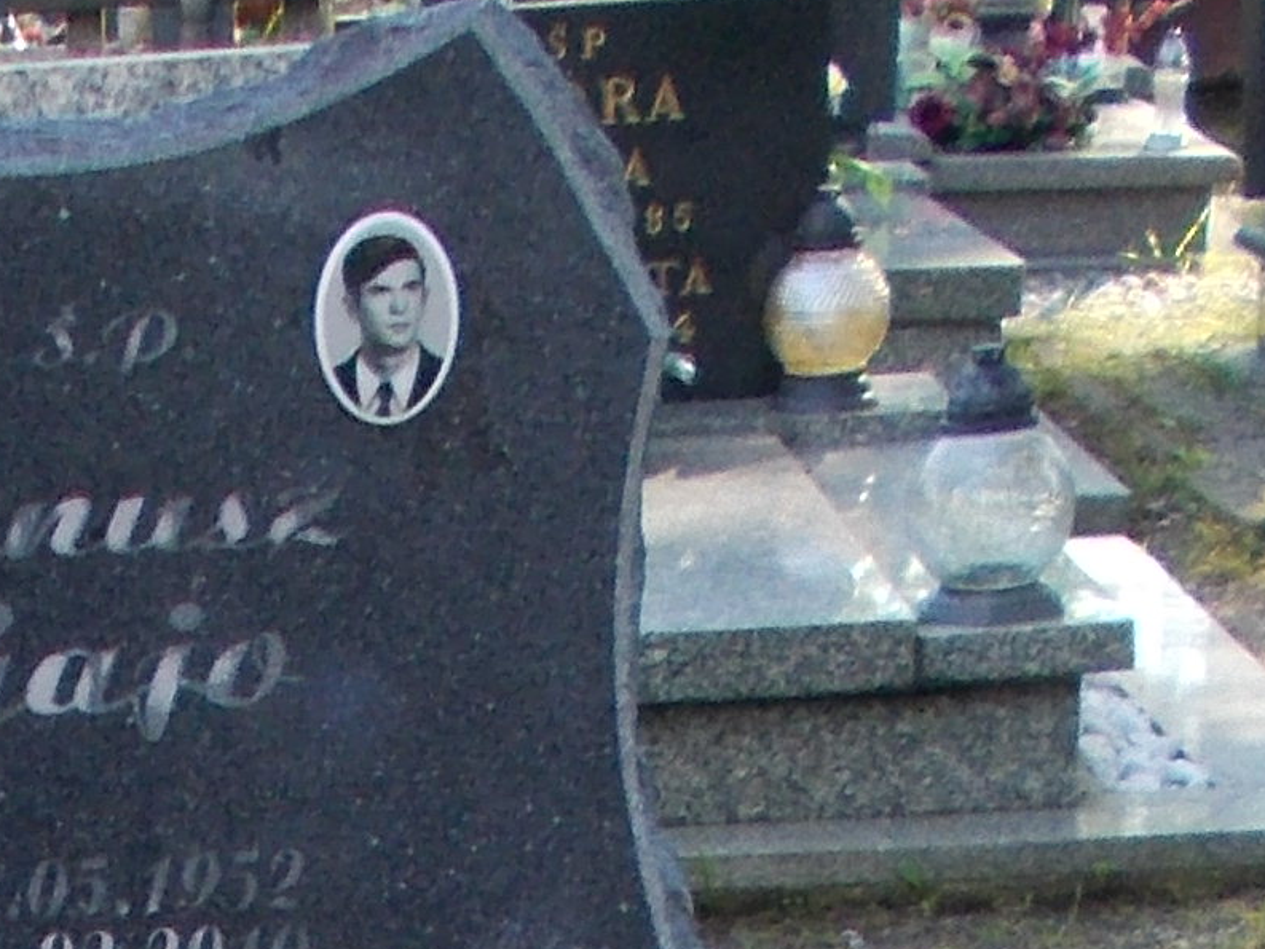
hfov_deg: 12.8
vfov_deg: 8.9
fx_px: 5519
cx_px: -123
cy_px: 2222
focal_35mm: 151
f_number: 3.2
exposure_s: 1/80
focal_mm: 4.6
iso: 80
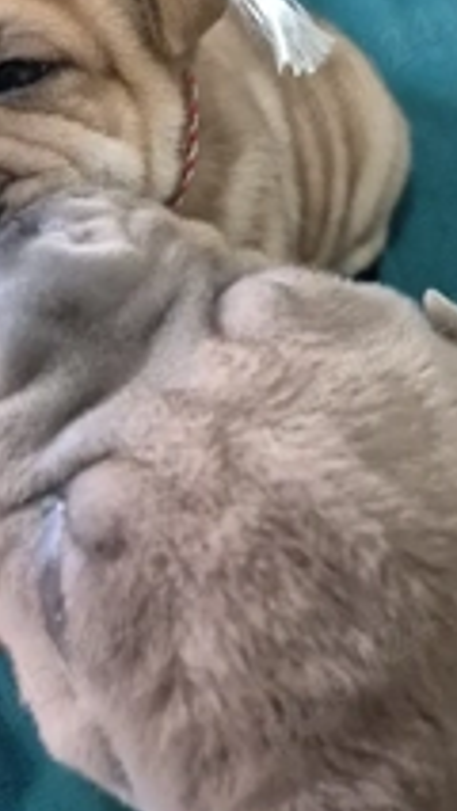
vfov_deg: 40.9
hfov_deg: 25.4
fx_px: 1011
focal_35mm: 47
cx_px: 160
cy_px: 107
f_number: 1.8
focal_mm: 5.4
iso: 1600
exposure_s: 1/100
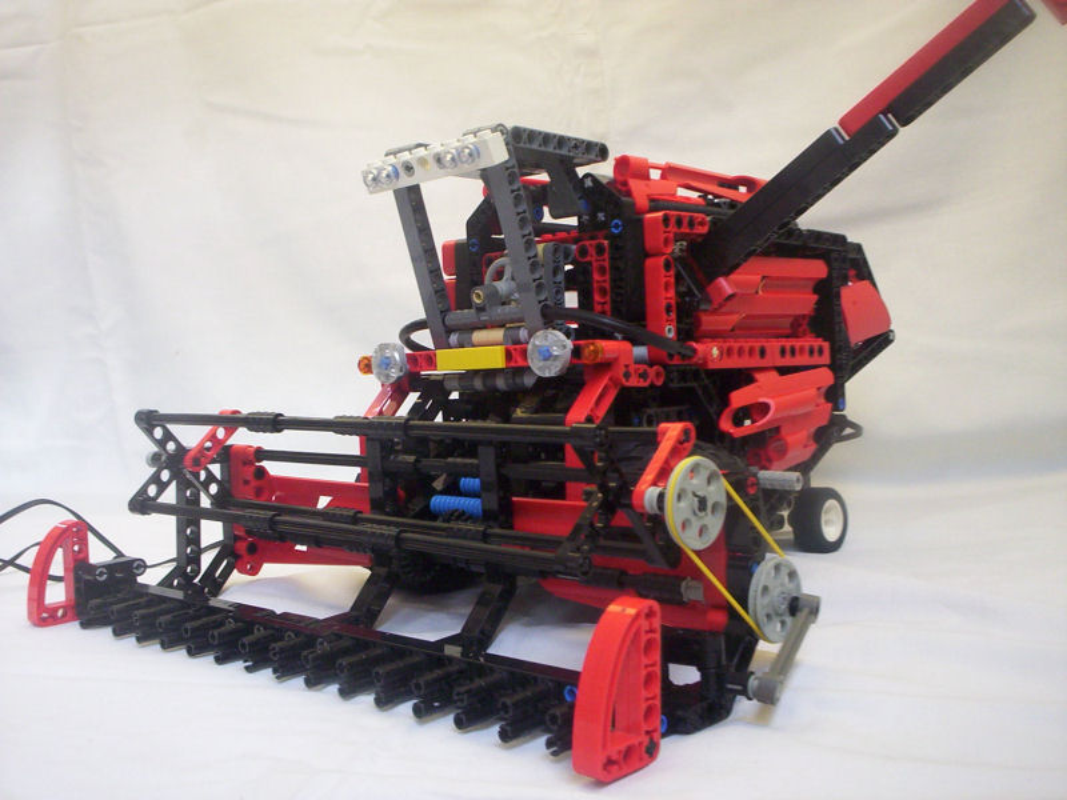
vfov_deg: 37.7
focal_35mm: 38
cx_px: 534
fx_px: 1171
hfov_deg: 49.0
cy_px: 400
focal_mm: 4.99
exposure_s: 1/71.2
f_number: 4.5
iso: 100
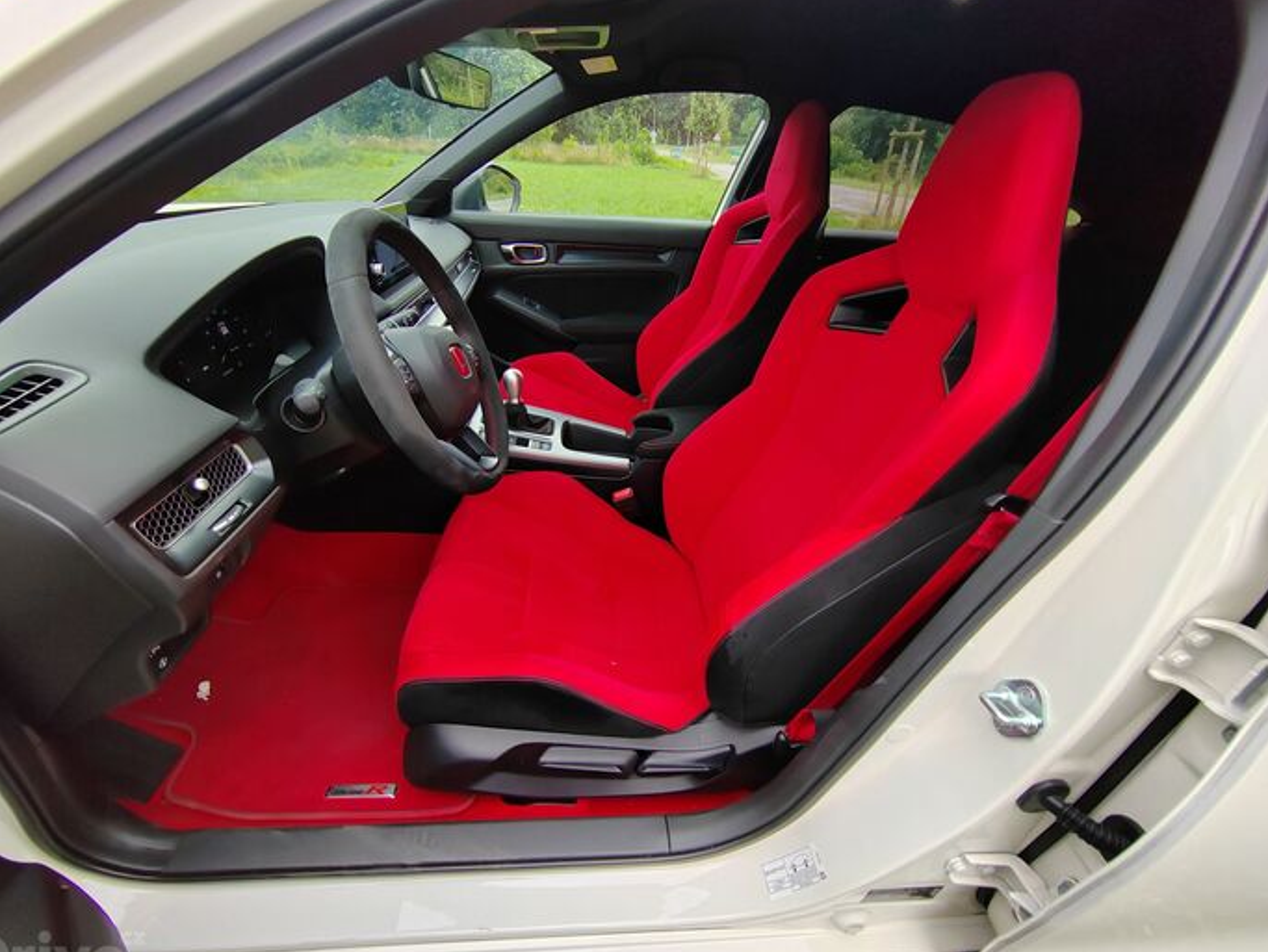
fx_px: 513
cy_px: 490
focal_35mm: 14
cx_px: 622
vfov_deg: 85.7
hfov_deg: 102.0
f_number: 2.2
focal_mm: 2.16
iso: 100
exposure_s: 1/157
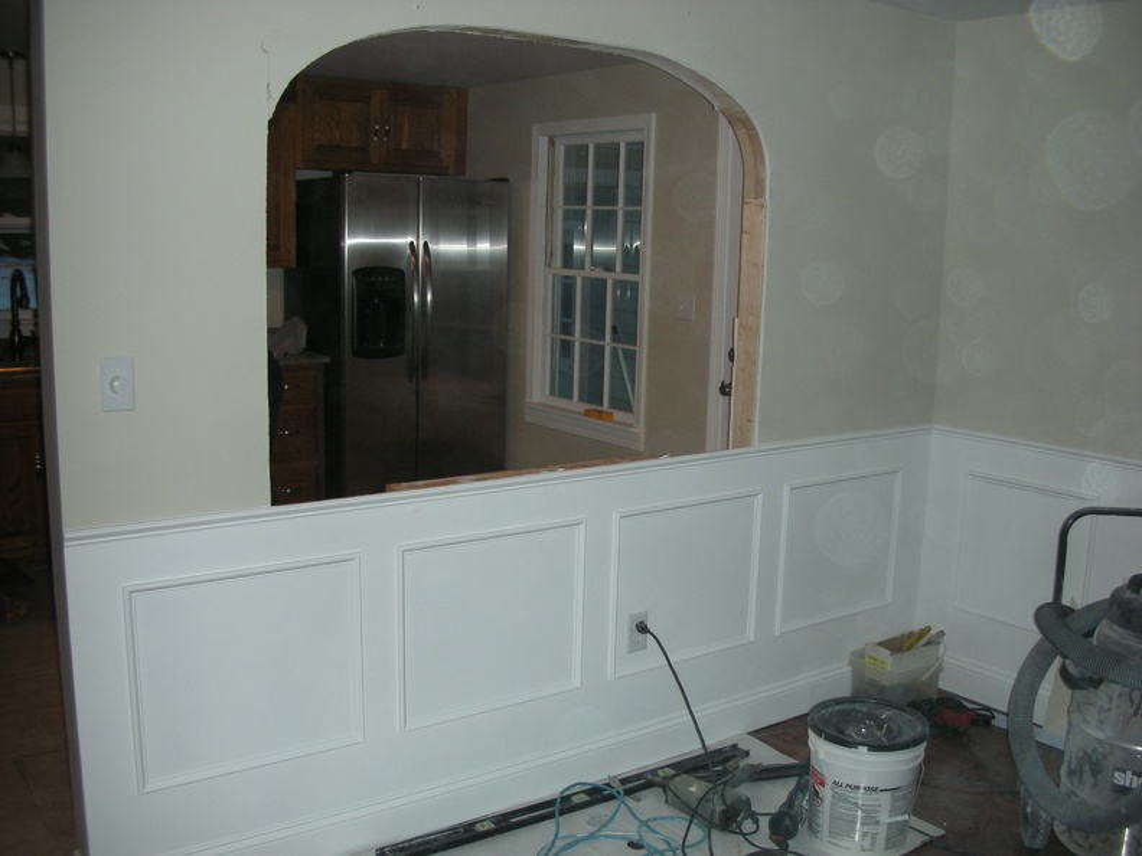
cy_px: 428
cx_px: 571
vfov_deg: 40.7
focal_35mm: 35
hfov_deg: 52.6
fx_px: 1155
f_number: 2.8
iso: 95
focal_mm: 5.8
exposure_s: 1/60
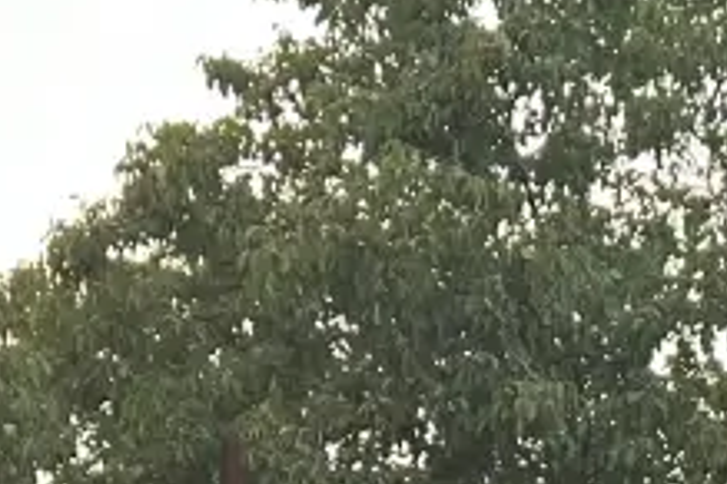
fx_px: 3594
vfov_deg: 6.7
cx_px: 684
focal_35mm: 178
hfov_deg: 11.5
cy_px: 1611
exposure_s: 1/63
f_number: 1.5
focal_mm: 5.7
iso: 40
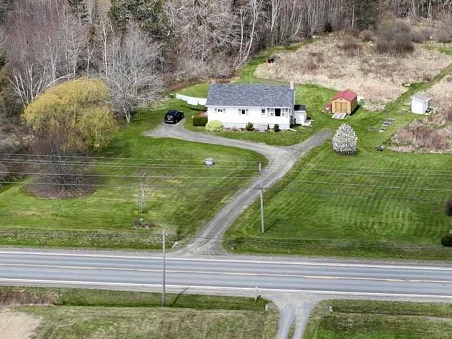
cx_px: 375
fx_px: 1318
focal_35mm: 101
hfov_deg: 19.2
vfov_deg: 14.6
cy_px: 202
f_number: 2.8
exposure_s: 1/2000
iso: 100
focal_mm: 12.29
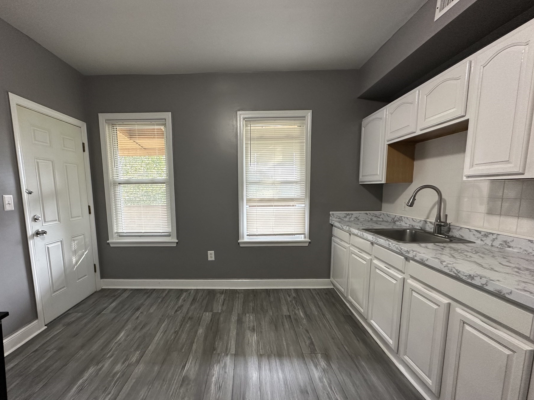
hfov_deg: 94.2
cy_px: 222
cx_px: 241
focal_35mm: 16
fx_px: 247
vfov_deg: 77.8
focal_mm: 2.22
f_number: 2.2
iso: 200
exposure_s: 1/60
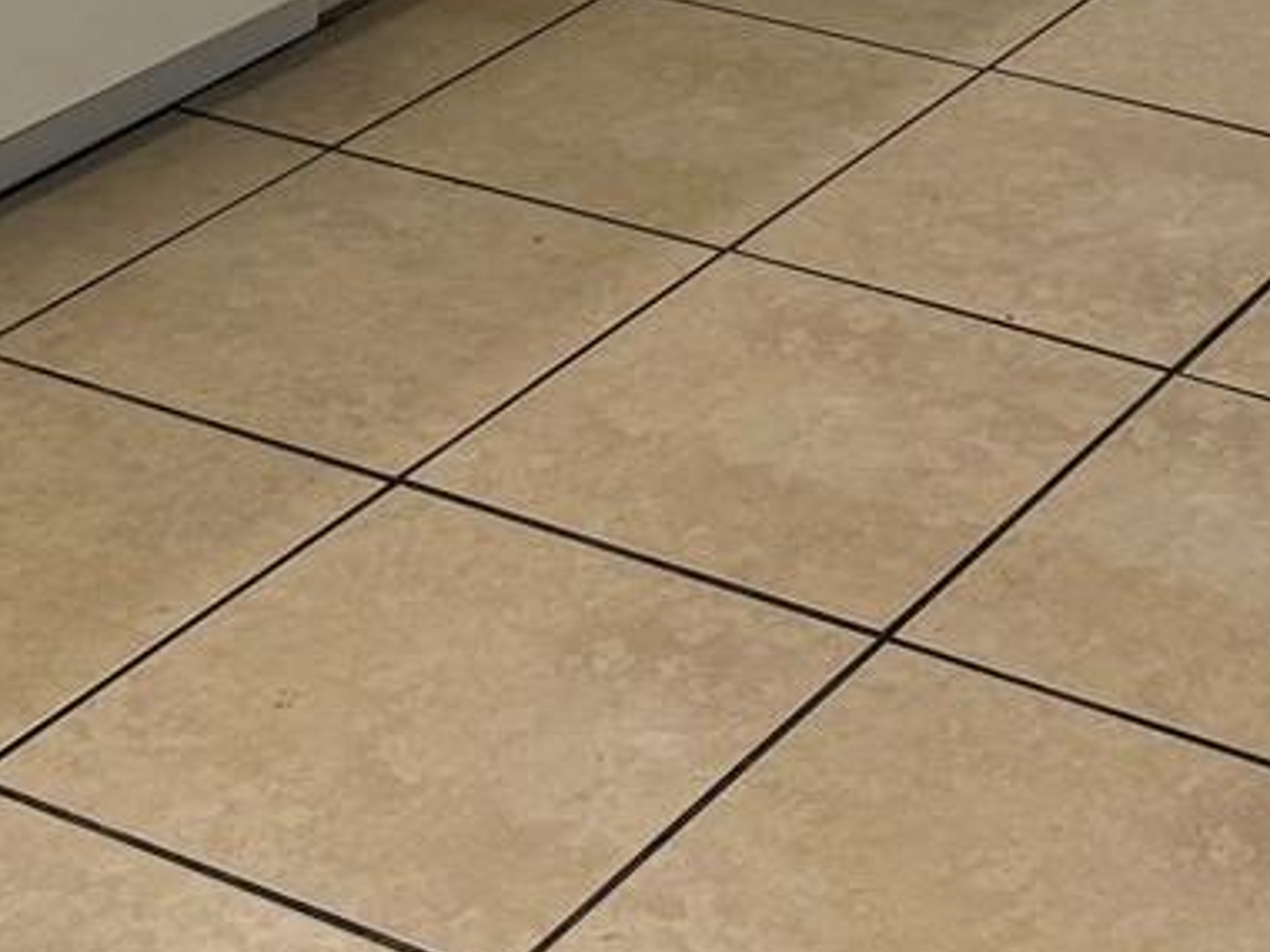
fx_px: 3706
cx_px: 1170
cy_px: -975
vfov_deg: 12.7
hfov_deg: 19.1
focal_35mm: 101
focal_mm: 6.76
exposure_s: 1/60
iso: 125
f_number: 1.78
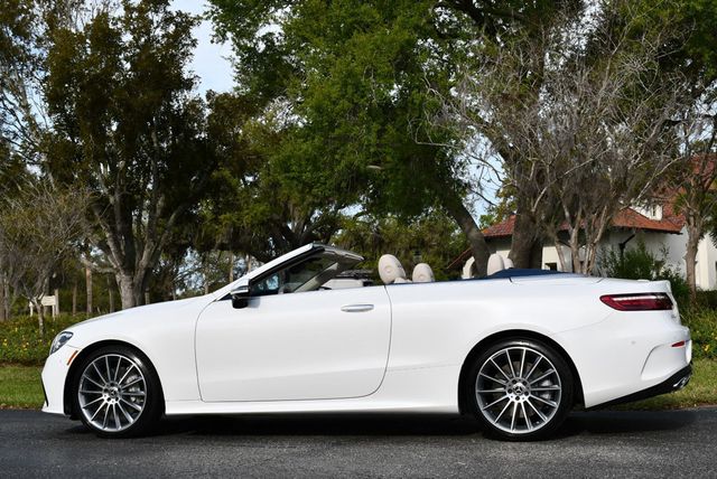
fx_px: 1037
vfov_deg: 26.0
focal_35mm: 52
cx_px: 358
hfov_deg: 38.2
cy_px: 240
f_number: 8
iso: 100
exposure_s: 1/250
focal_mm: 26
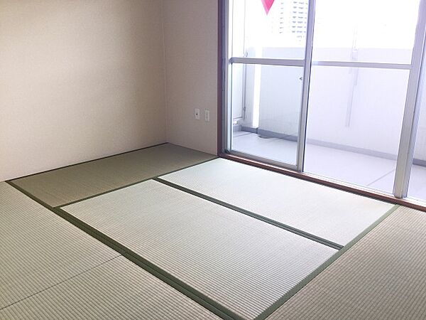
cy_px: 160
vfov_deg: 45.4
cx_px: 213
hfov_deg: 58.4
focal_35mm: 31
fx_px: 381
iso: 25
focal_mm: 3.3
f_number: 2.4
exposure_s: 1/30
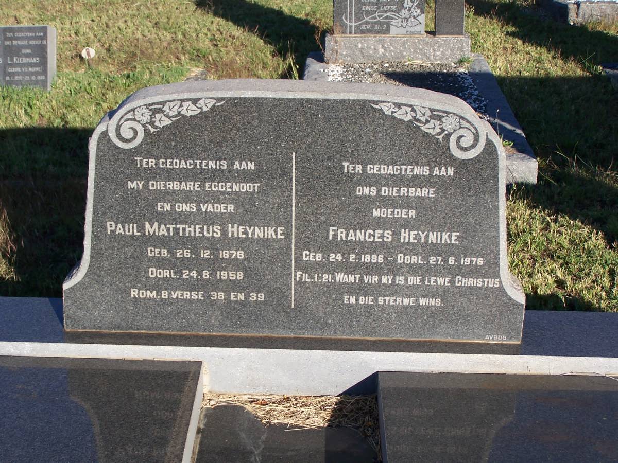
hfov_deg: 29.0
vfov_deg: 21.9
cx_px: 309
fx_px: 1196
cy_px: 232
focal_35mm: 67
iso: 80
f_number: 3.2
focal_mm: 11.1
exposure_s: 1/750
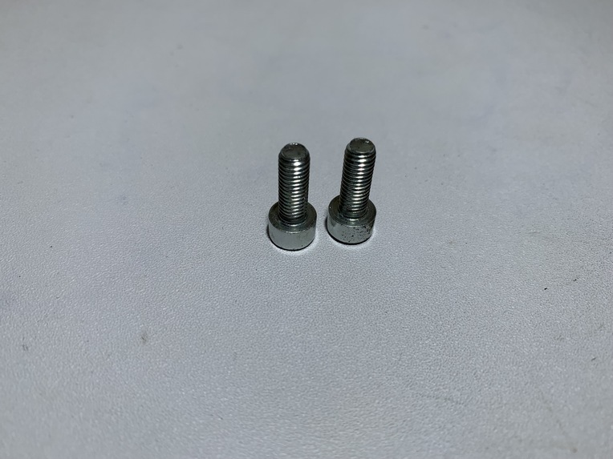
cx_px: 306
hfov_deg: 67.3
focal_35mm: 26
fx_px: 460
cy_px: 230
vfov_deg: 53.1
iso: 25
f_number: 1.8
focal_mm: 4.25
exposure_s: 1/223
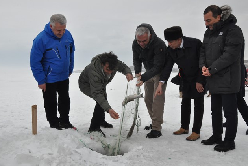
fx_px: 234
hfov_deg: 55.8
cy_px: 81
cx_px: 124
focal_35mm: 34
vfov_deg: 38.9
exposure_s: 1/1000
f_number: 16
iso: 1250
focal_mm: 22
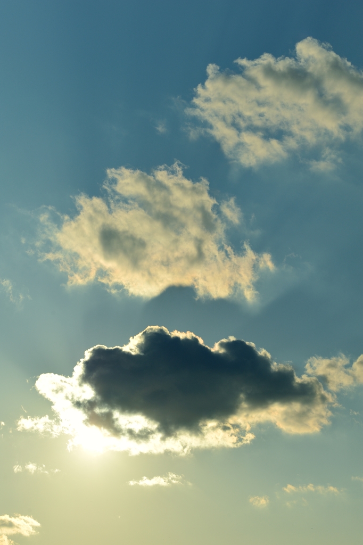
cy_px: 272
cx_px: 182
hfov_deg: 13.7
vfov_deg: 20.4
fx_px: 1513
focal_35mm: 100
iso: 200
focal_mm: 100
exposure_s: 1/3200
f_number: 11
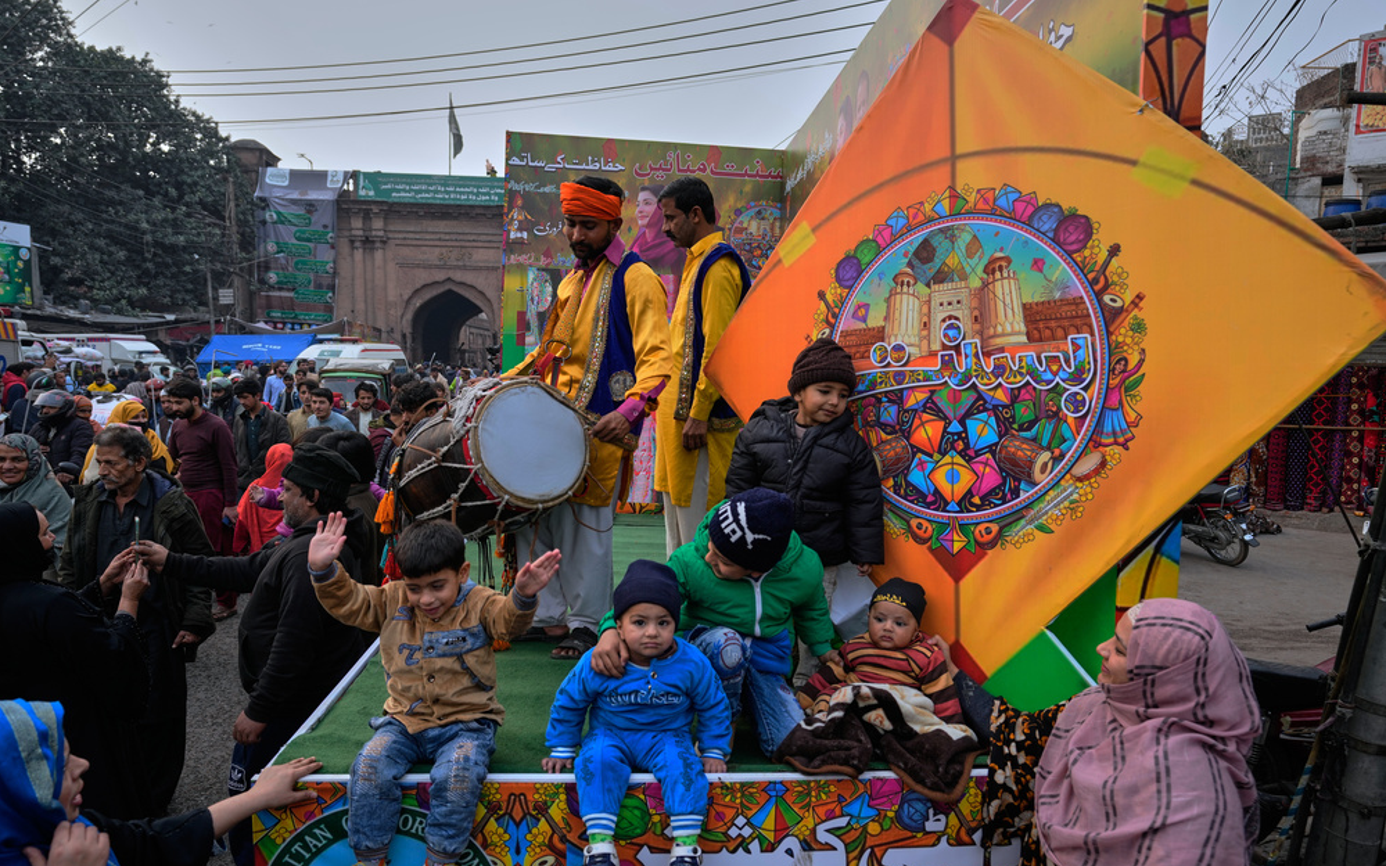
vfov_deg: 51.0
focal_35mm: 24
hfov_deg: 74.8
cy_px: 459
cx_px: 683
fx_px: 907
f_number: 4.5
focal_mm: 23
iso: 400
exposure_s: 1/400
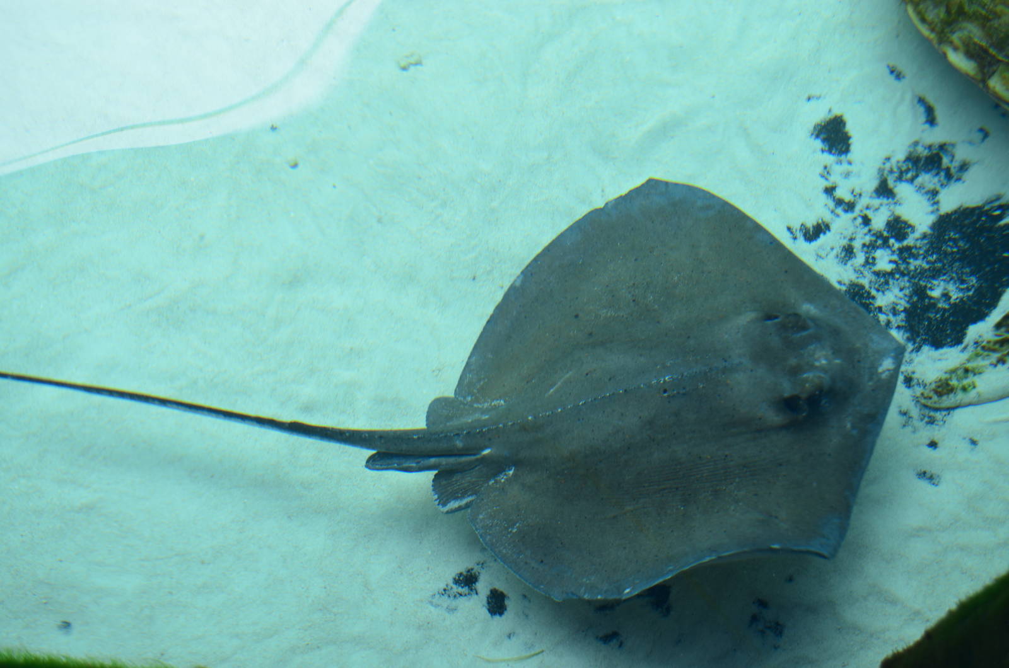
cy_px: 334
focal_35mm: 44
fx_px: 1217
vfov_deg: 30.7
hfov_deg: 45.0
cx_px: 504
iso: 320
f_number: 5
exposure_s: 1/100
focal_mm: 29
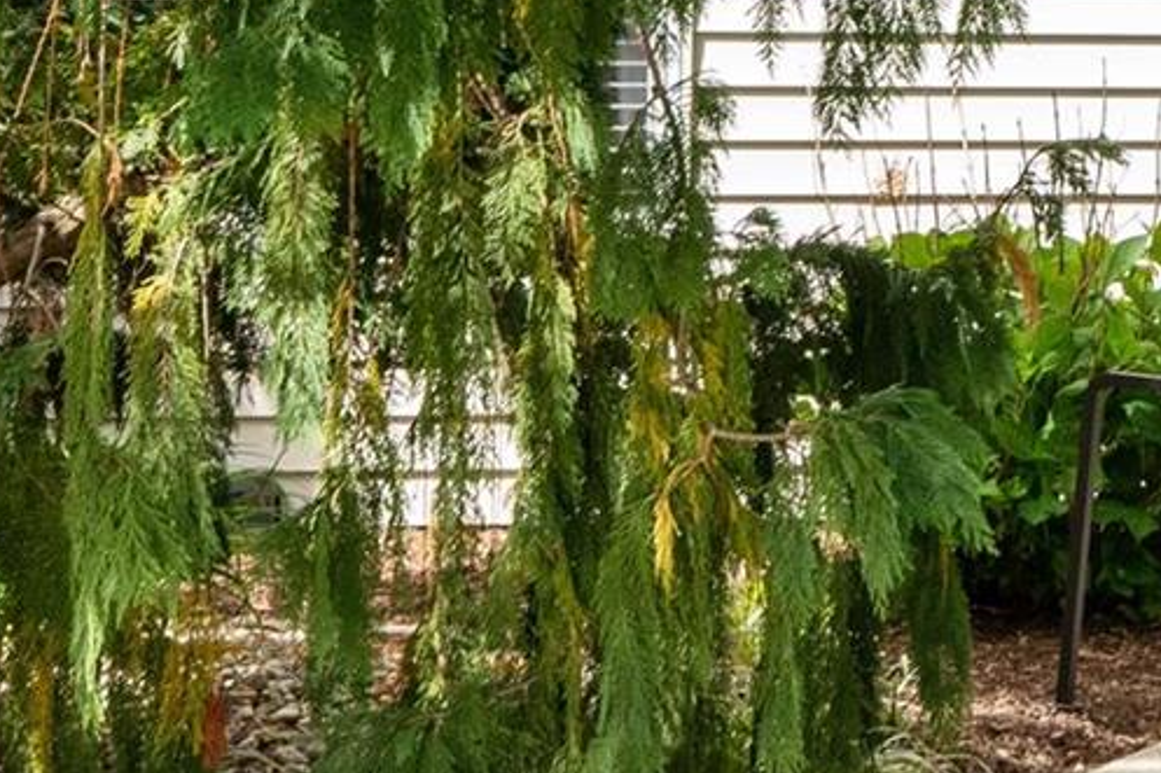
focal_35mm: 116
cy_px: 21
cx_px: 1574
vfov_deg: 11.7
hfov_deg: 16.5
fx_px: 3740
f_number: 8
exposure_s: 1/200
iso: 400
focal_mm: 18
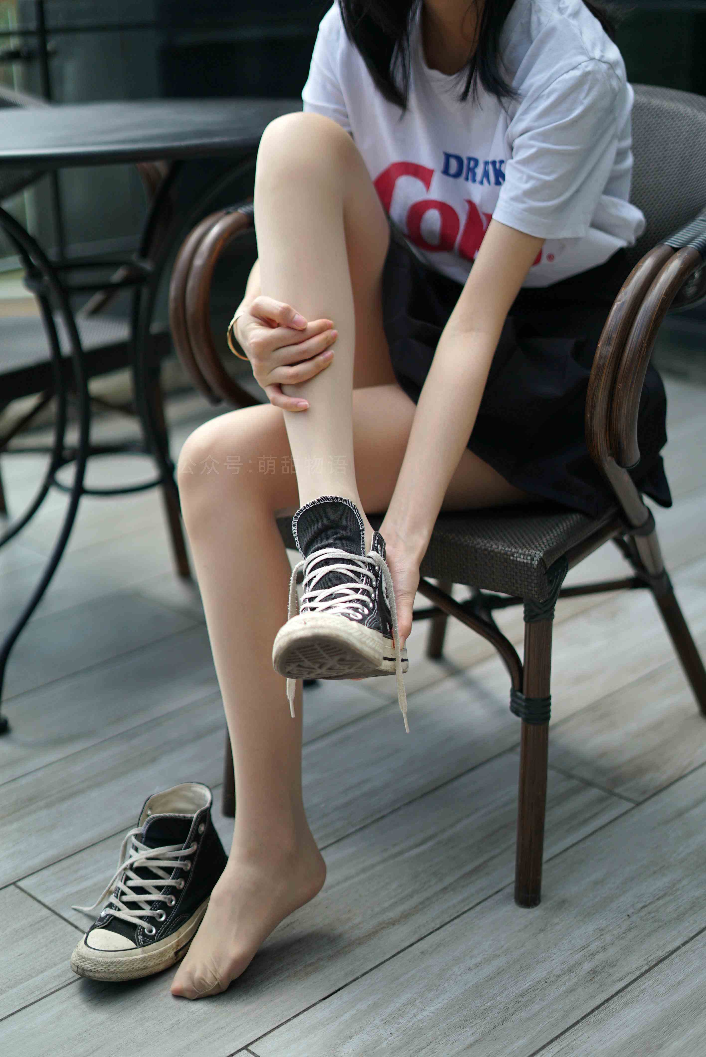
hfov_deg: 27.0
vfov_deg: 39.6
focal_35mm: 50
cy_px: 528
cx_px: 353
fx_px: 1469
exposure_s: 1/4000
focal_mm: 50
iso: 200
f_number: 1.8
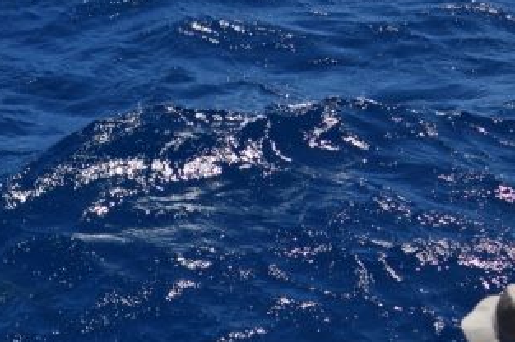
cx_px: -36
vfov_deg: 7.6
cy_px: 376
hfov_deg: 11.3
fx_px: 2558
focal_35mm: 179
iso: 640
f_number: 4.5
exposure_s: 1/8000
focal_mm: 70
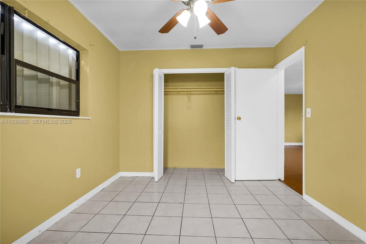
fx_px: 163
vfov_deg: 73.8
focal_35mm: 16
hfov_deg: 96.7
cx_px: 183
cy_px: 122
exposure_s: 1/25
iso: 200
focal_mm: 16
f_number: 8
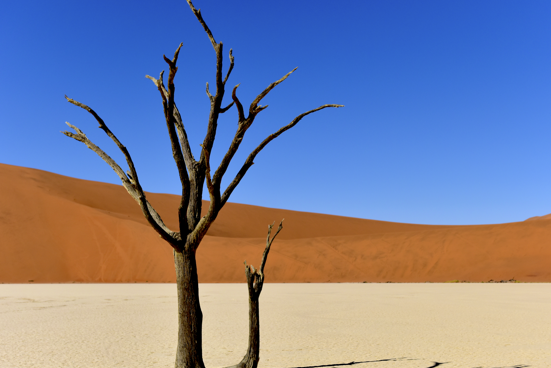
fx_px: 765
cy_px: 210
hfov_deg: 39.5
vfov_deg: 27.0
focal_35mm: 50
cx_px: 302
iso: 400
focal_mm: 40
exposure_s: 1/5000
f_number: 5
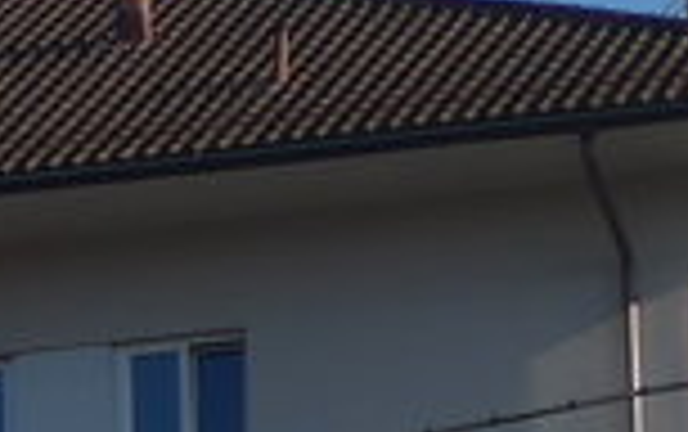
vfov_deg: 2.8
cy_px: 1382
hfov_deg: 4.5
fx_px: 8578
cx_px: -1003
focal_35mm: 457
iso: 80
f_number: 3.4
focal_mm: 11.3
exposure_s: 1/1300
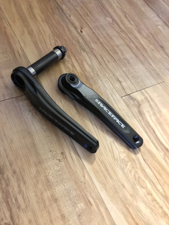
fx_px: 182
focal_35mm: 28
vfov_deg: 63.4
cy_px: 112
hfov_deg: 49.7
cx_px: 84
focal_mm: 3.99
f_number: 1.8
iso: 400
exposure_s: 1/15
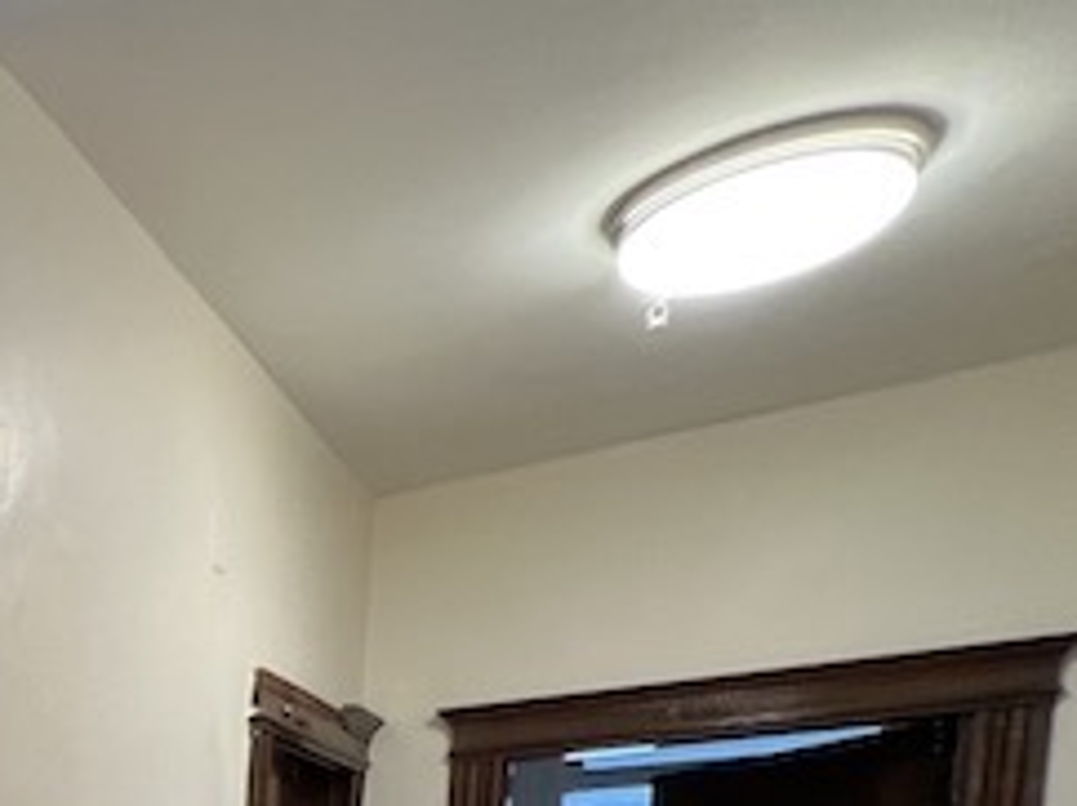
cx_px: -507
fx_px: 1337
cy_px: 1193
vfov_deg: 25.6
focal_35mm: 43
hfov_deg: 29.1
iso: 160
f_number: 1.8
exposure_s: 1/60
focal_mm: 1.57
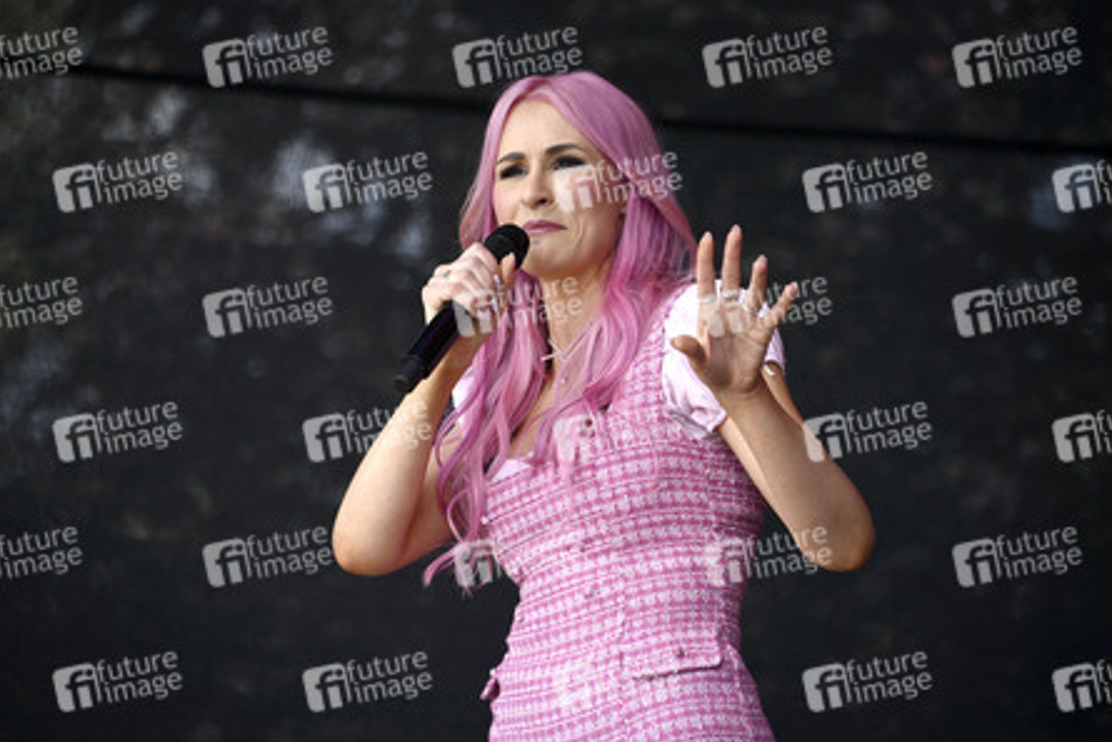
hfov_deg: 8.1
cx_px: 551
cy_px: 370
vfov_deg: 5.4
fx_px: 7817
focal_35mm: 253
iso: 160
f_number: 5.6
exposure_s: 1/250
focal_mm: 250
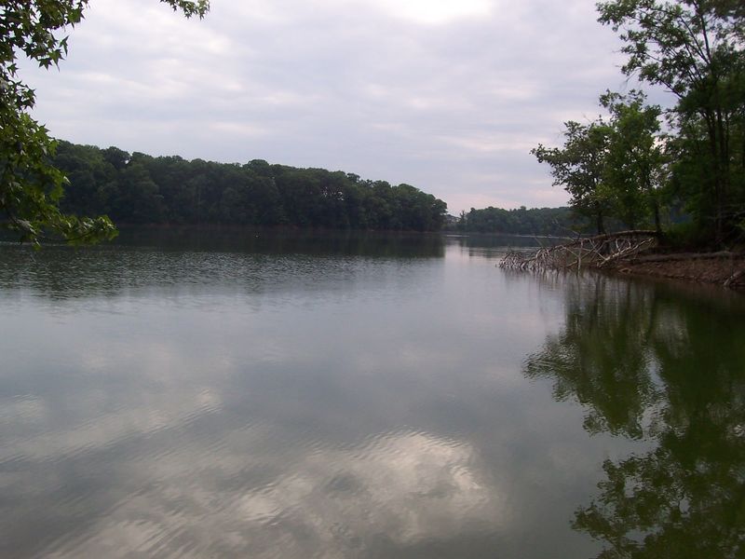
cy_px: 280
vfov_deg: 38.7
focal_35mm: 37
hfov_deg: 50.1
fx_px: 796
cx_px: 372
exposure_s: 1/350
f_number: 5.6
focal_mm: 5.6
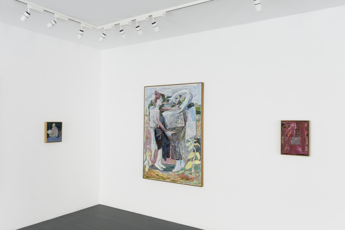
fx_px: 279
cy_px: 115
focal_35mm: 29
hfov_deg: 63.5
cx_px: 172
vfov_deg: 44.8
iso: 200
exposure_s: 5
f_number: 20
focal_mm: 29.1
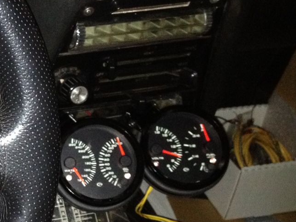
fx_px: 761
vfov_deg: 16.5
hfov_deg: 20.8
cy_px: 63
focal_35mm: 89
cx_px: -45
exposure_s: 1/16
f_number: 2.4
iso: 320
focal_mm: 4.28
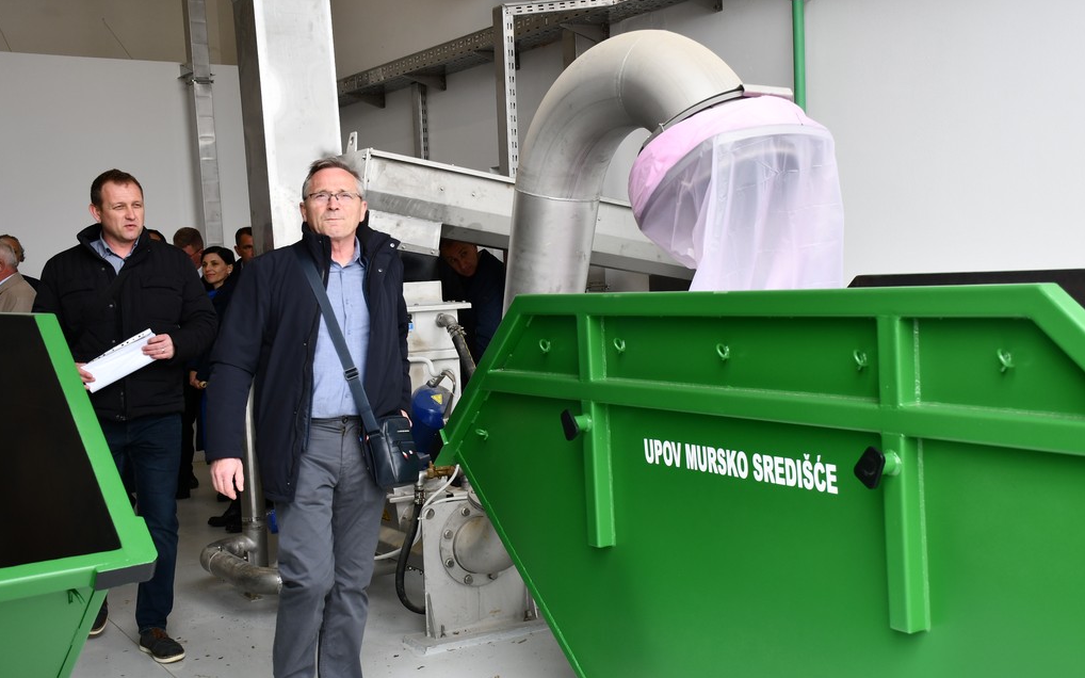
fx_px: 1212
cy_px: 344
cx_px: 540
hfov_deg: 48.2
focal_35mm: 41
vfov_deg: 31.2
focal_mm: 27
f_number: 5.6
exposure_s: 1/250
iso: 400
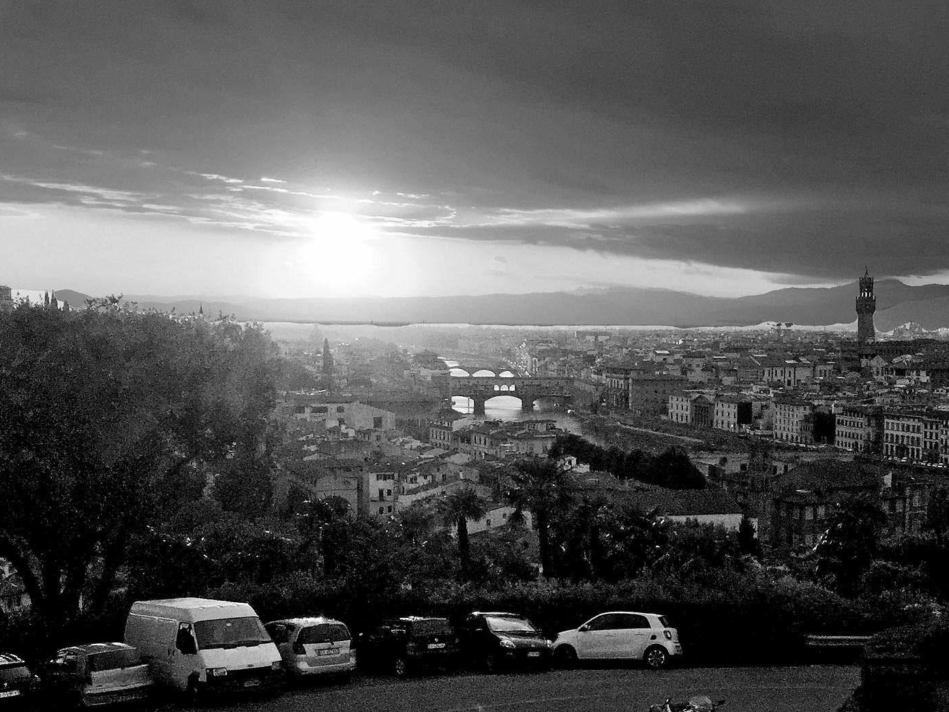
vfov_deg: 29.0
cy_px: 432
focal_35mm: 50
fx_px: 1371
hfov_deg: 37.1
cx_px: 728
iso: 32
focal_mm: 4.15
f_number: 2.2
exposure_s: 1/1464
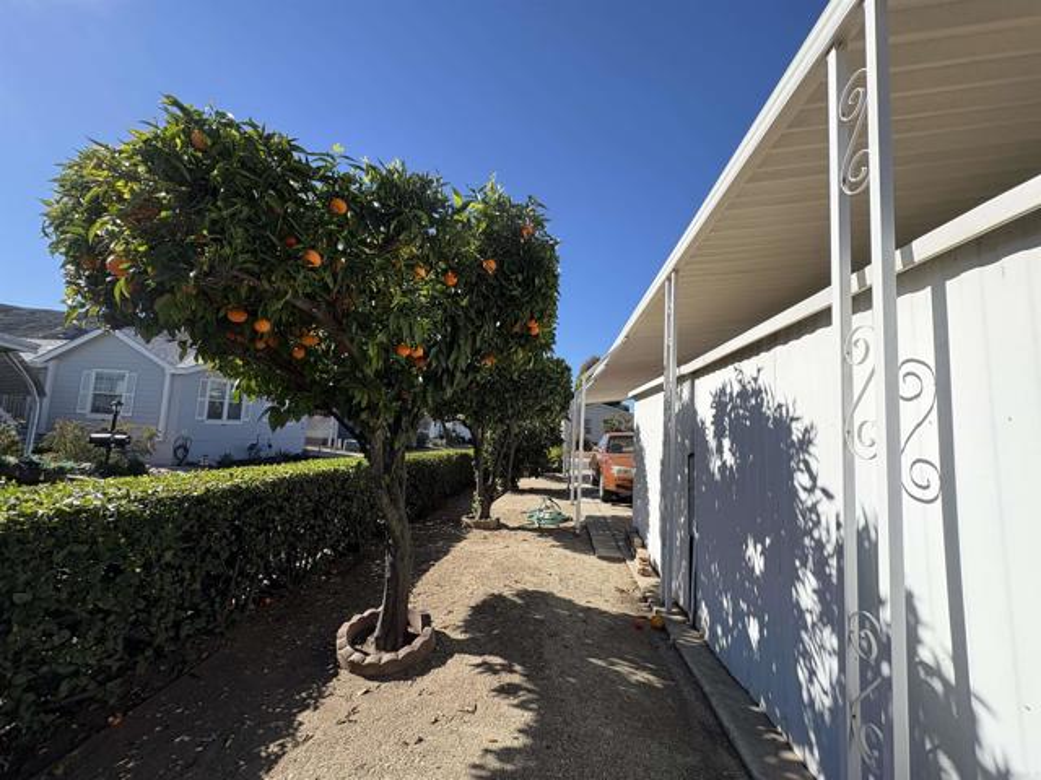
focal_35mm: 14
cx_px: 520
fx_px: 421
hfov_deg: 102.1
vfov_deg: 85.7
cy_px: 390
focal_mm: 2.22
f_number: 2.2
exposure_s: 1/1536
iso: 64
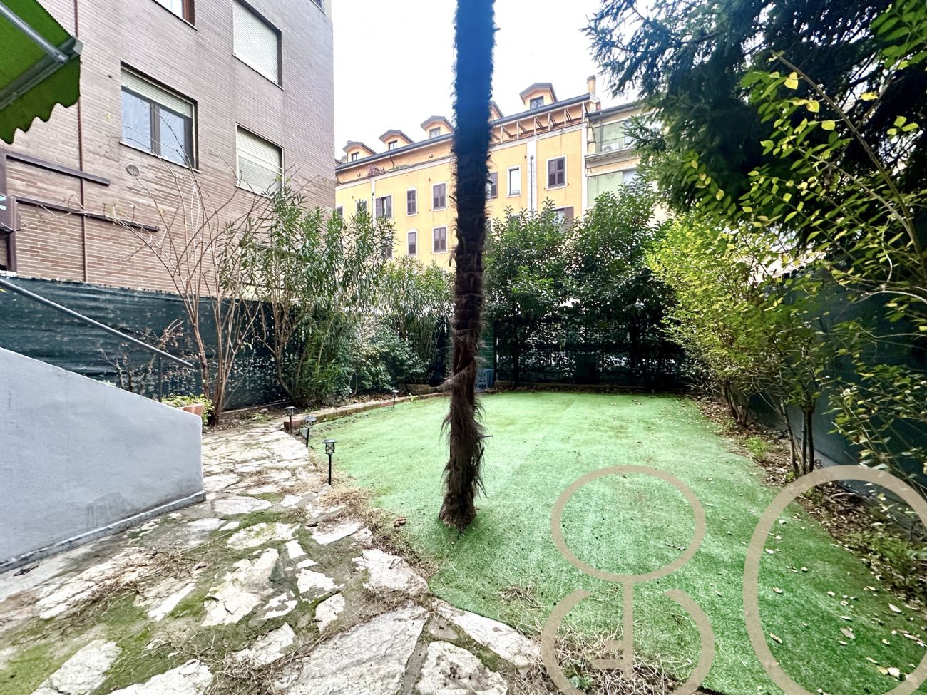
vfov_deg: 85.7
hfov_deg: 102.1
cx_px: 464
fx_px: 375
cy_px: 348
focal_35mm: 14
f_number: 2.2
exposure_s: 1/50
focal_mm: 2.22
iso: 250
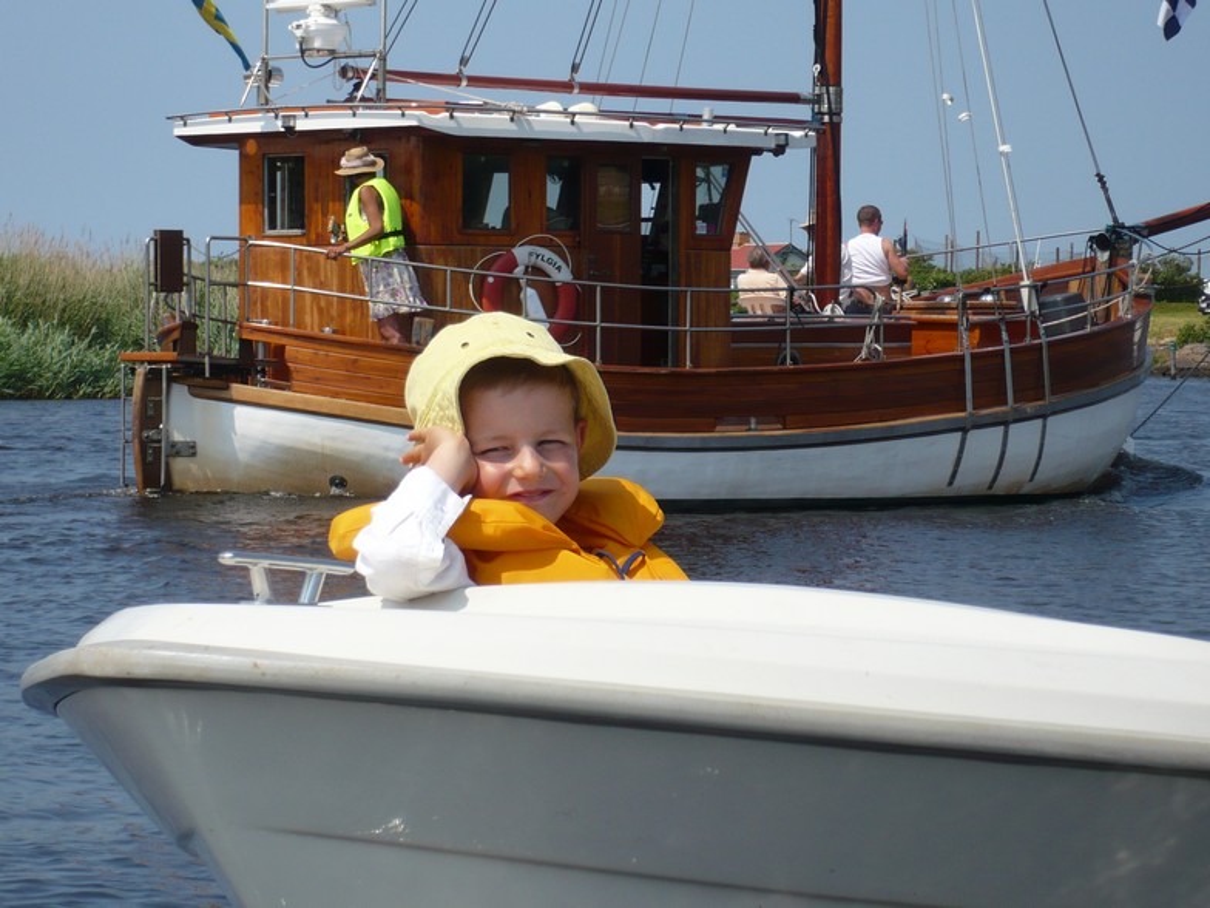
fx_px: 4404
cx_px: 605
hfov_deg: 15.6
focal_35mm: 126
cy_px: 454
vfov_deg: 11.8
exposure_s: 1/640
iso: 100
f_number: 5
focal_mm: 17.4
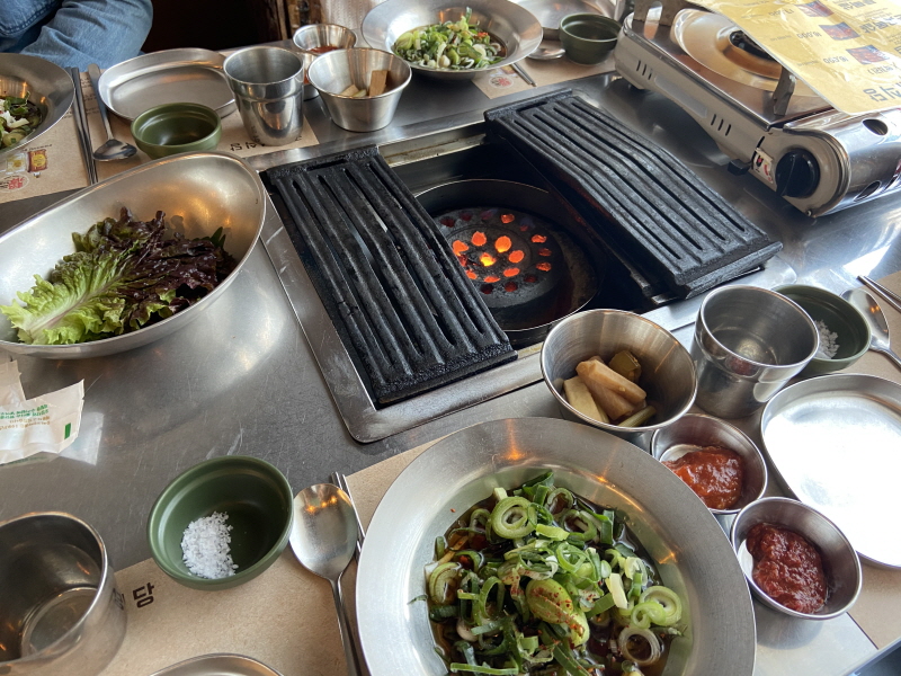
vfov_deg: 53.1
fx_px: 677
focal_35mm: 26
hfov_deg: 67.3
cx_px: 450
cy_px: 338
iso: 100
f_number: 1.8
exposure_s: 1/60
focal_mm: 4.25
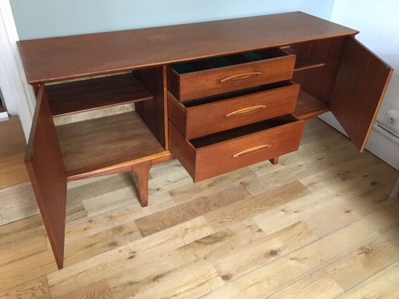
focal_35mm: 29
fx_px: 334
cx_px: 200
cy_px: 150
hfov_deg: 61.7
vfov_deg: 48.2
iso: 250
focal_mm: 4.15
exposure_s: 1/17
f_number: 2.2
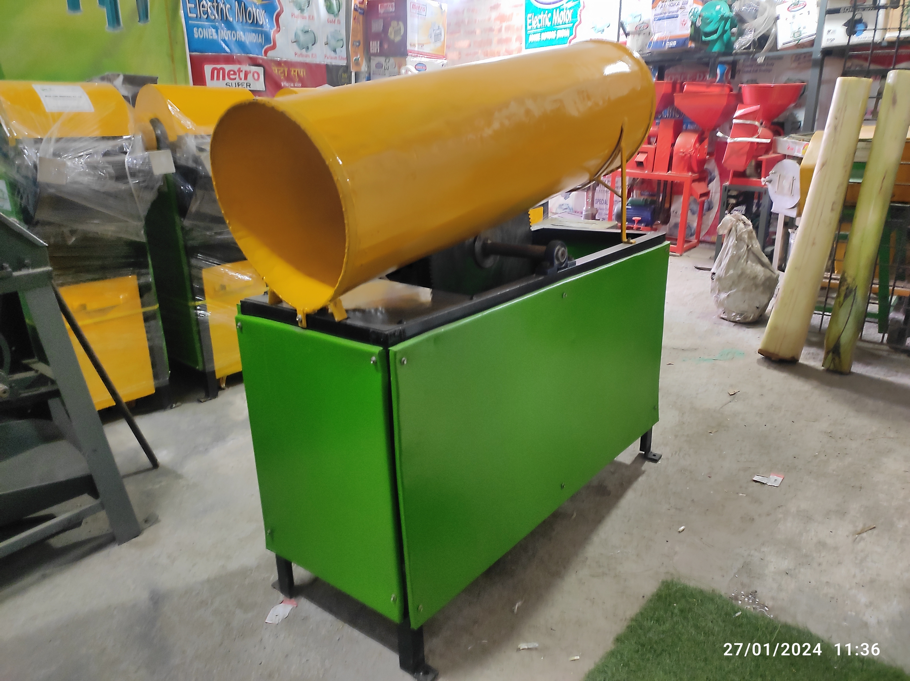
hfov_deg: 91.1
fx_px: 447
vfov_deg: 74.6
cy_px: 340
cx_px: 455
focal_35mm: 17
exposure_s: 1/25
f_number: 1.79
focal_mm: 4.74
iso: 378
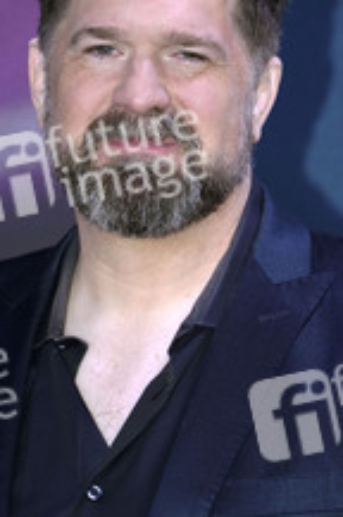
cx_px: 155
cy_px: 286
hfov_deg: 3.7
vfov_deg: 5.6
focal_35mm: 369
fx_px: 5290
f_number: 5.6
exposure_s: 1/160
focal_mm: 200
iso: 1000
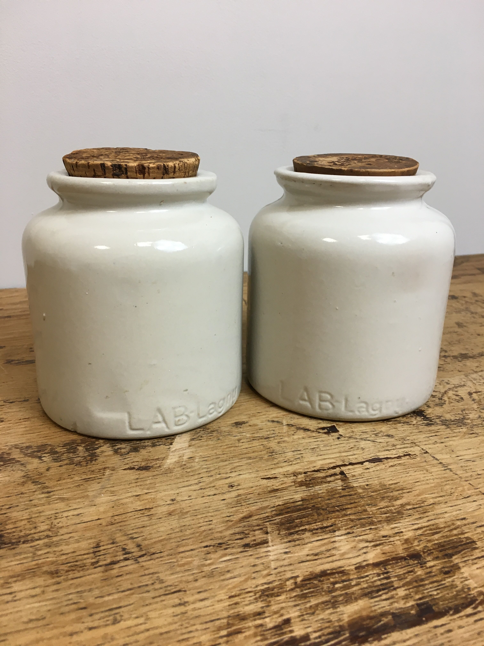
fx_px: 541
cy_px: 323
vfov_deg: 61.7
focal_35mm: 29
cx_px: 242
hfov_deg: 48.2
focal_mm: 4.15
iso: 40
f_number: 2.2
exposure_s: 1/33
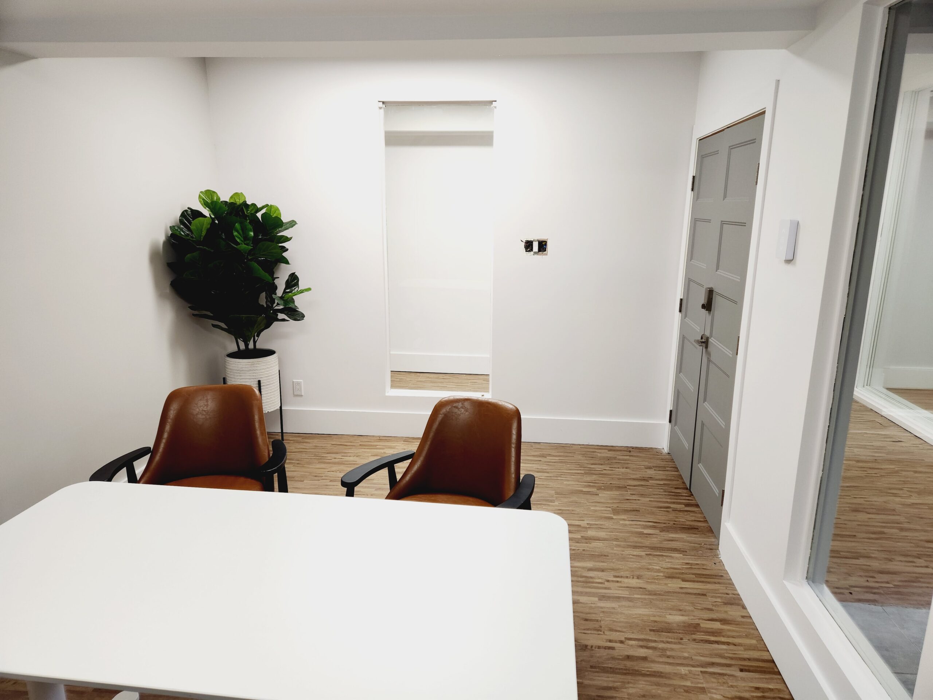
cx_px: 466
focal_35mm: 23
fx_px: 620
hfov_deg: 73.9
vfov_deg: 58.9
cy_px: 350
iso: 80
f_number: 1.8
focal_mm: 5.4
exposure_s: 1/120
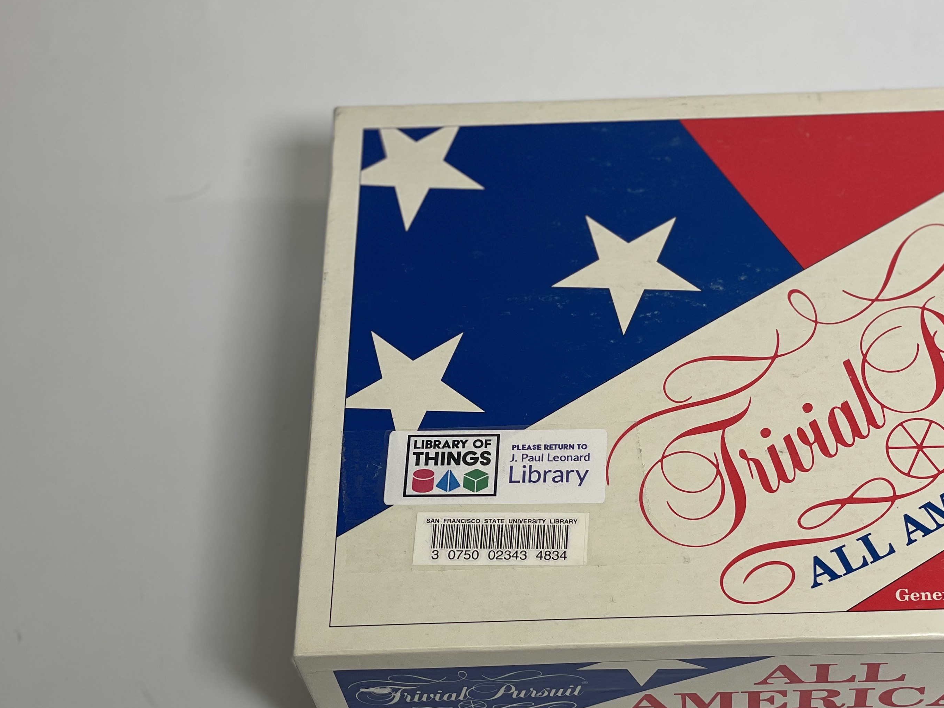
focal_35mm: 77
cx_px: 667
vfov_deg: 19.1
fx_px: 2100
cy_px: 446
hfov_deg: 25.1
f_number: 2
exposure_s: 1/120
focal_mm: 6
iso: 32
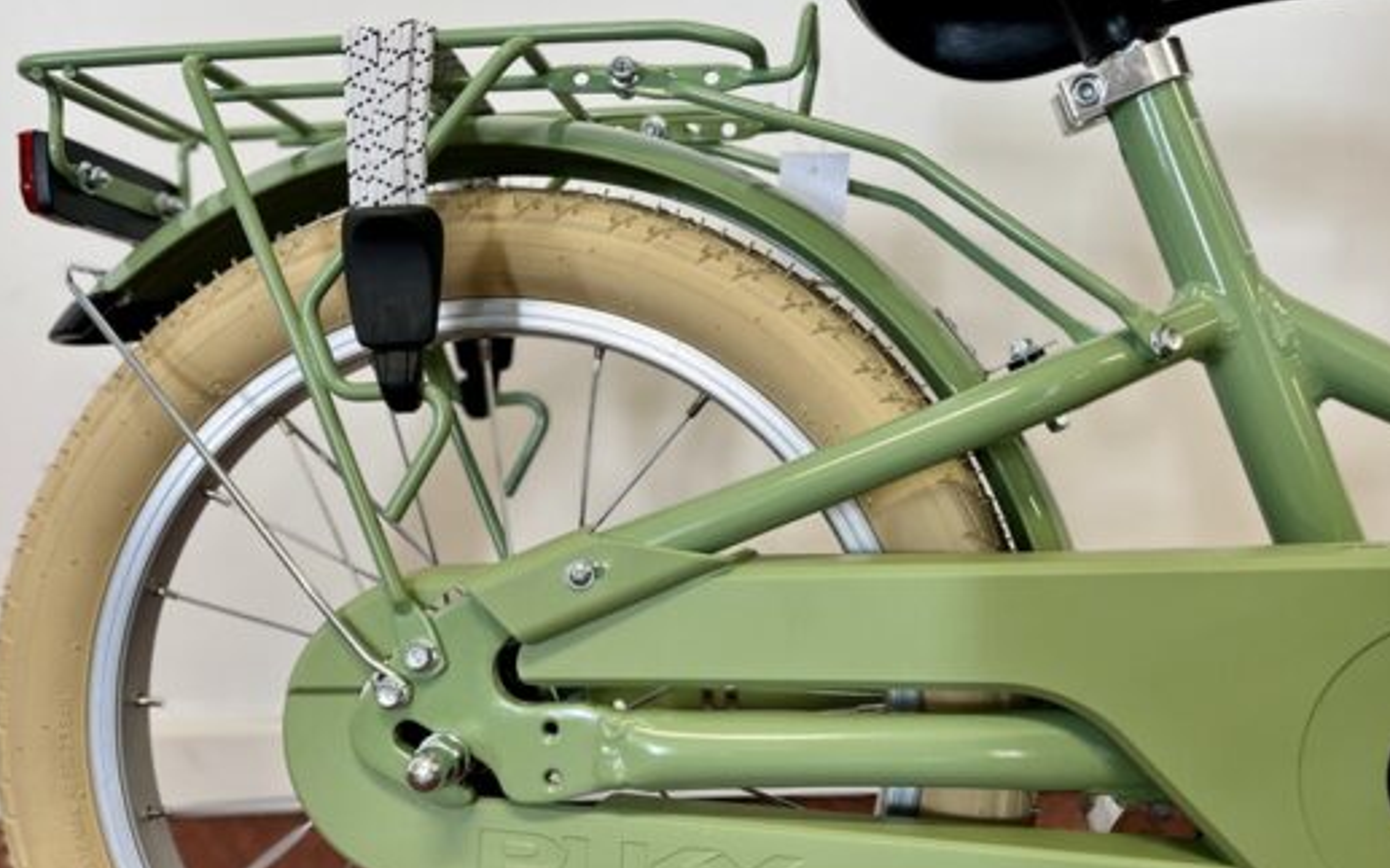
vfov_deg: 39.4
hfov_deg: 59.7
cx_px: 710
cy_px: 449
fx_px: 1212
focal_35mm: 32
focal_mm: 5.1
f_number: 1.6
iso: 100
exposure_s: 1/100
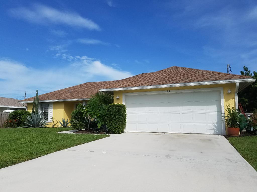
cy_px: 96
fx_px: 193
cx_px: 128
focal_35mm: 26
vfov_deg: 53.1
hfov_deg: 67.3
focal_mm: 4.2
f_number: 1.7
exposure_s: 1/5168
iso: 50
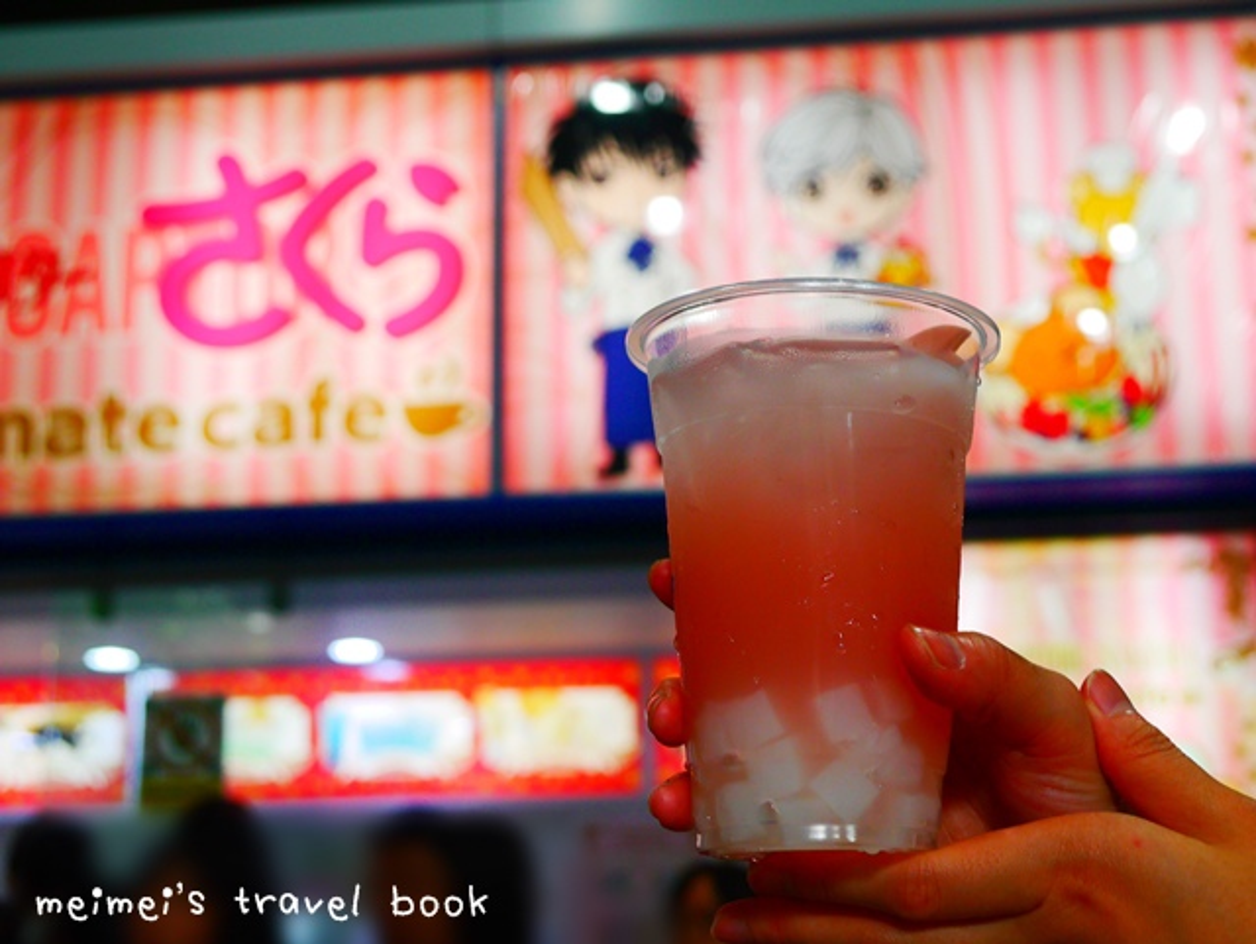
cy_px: 472
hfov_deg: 33.2
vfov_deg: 25.3
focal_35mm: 58
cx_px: 628
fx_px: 2106
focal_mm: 29
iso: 500
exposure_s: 1/60
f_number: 5.4
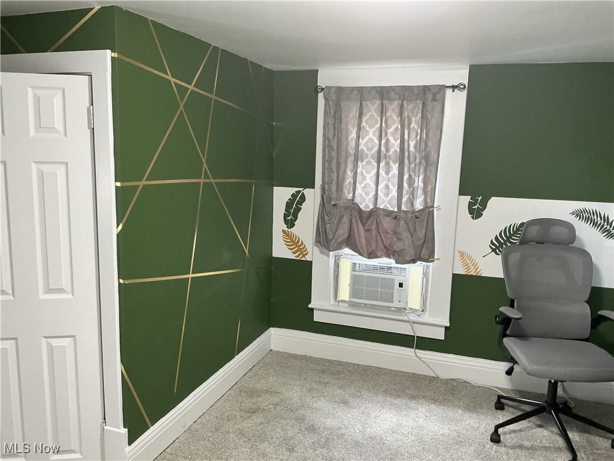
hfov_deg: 61.7
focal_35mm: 29
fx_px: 514
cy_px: 230
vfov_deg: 48.2
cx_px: 307
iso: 250
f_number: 1.8
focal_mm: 3
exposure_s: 1/60
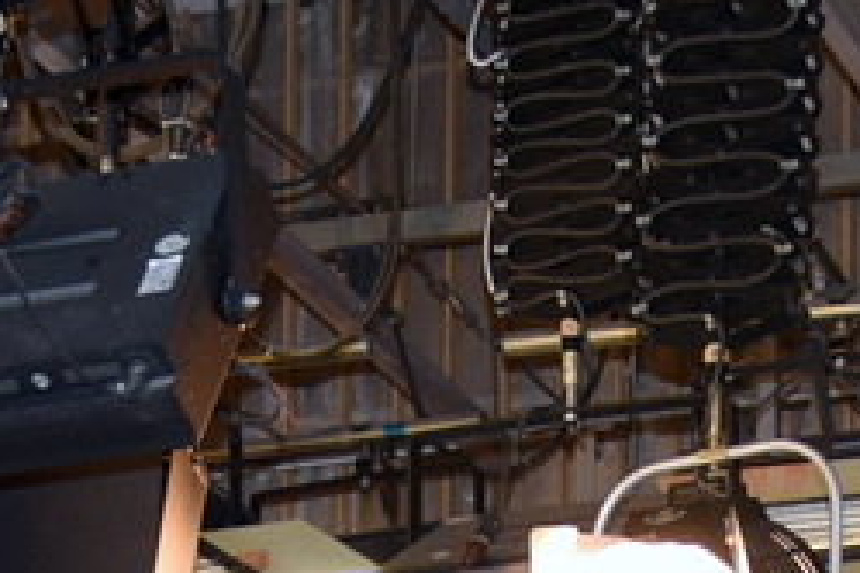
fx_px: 4754
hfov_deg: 10.3
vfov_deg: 6.4
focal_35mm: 199
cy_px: 1674
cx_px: 549
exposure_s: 1/125
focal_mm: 31
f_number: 4
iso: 800
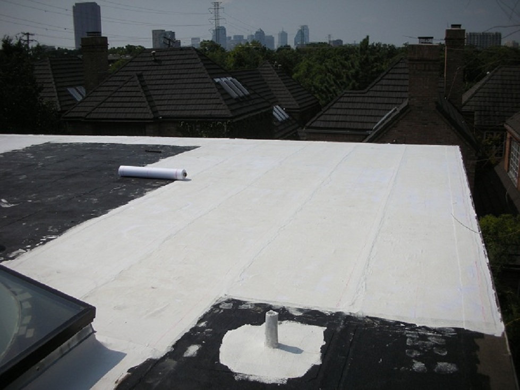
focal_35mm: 35
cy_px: 195
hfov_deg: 52.6
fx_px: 526
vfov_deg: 40.7
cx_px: 260
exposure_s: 1/280
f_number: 7.9
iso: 50
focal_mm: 5.8
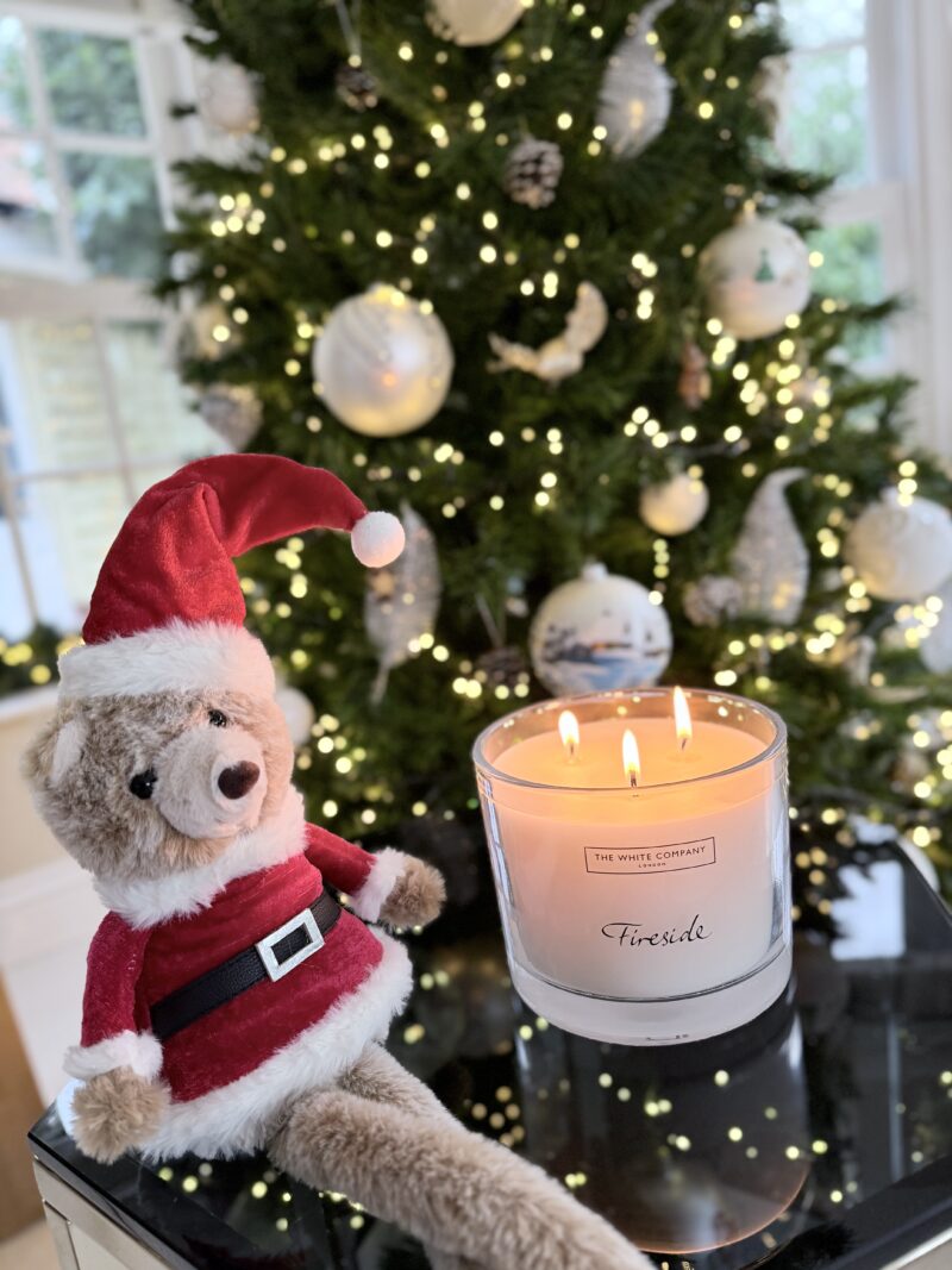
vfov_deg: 71.6
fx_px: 880
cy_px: 635
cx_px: 476
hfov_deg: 56.8
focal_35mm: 24
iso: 200
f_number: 1.78
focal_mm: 6.76
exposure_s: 1/50
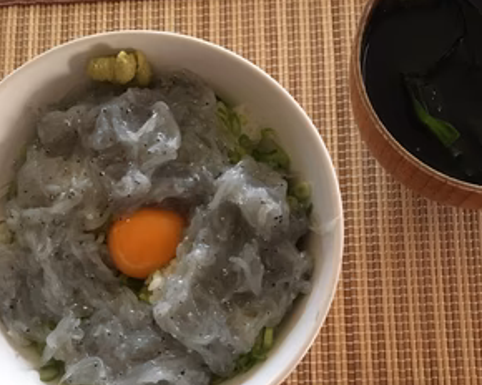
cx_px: 236
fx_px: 556
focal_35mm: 39
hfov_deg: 46.8
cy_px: 287
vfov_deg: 37.3
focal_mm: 4.15
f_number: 2.2
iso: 320
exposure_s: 1/15
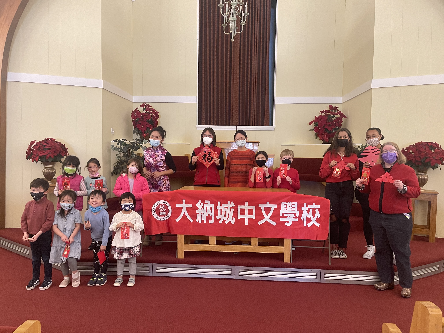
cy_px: 166
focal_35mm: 26
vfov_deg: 53.1
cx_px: 222
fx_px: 333
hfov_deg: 67.3
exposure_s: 1/41
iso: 500
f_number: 1.6
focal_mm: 5.1
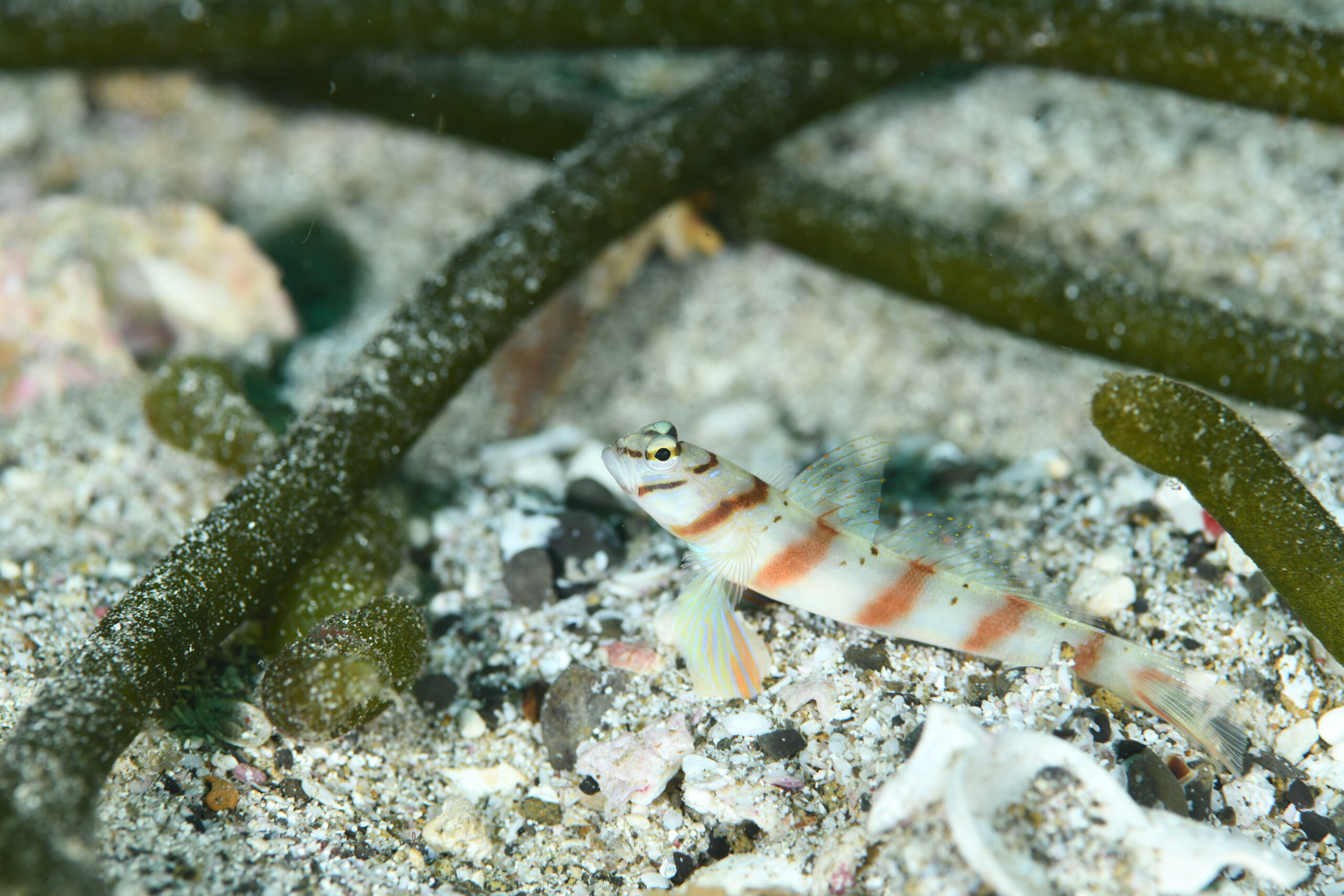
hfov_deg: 19.5
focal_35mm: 105
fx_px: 3920
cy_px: 448
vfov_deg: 13.0
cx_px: 672
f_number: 9
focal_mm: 105
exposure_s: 1/250
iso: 100
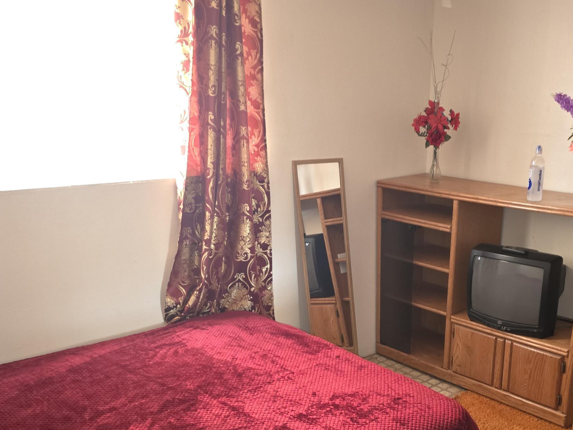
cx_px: 385
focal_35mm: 39
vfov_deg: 35.3
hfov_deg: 47.0
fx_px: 646
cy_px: 362
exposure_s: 1/12
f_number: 1.7
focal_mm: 6.3
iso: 640
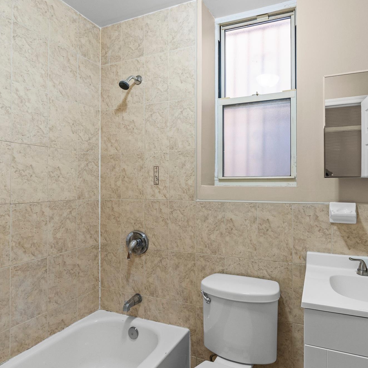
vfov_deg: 72.1
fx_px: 253
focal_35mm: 21
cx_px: 227
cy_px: 184
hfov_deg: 71.1
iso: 400
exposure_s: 1/3
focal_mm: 16
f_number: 8
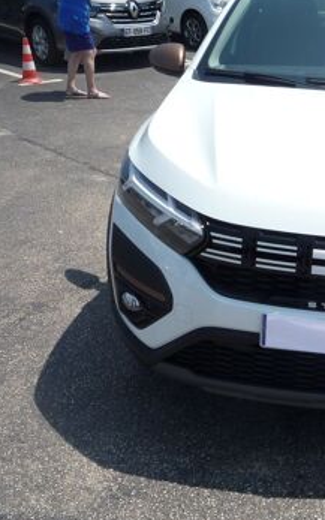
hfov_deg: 27.9
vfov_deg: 45.3
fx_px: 623
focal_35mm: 44
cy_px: 261
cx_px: 306
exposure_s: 1/400
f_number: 5.6
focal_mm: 5.2
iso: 100
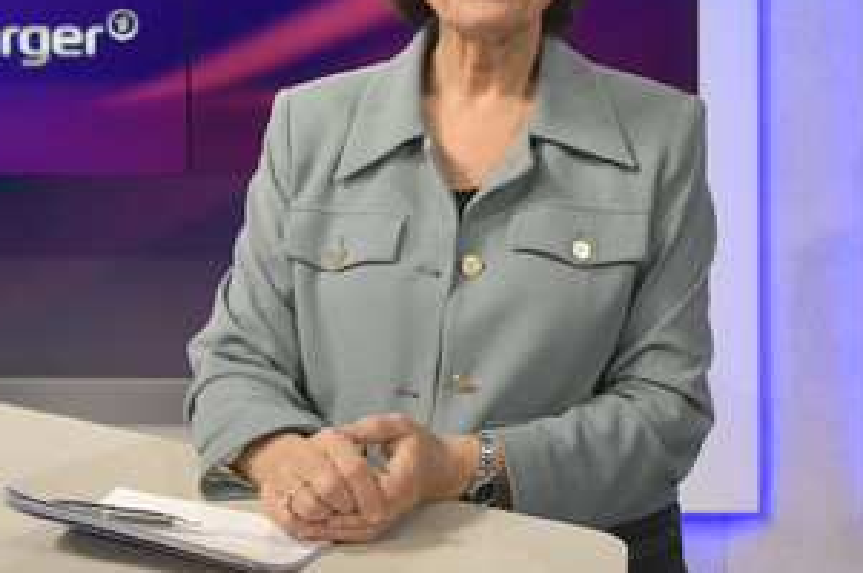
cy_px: 163
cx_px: 463
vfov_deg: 33.6
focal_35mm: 39
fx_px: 934
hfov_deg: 49.6
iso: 1600
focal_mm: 26
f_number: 5.6
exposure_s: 1/160
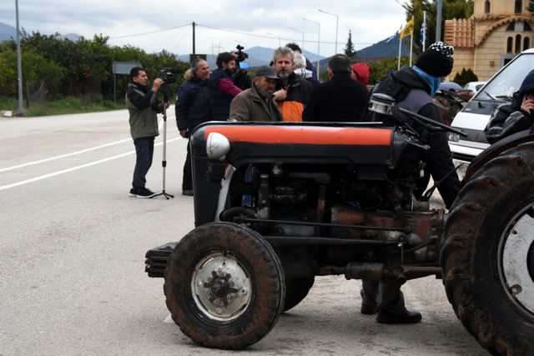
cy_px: 178
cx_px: 267
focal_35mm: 93
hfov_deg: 21.9
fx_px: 1380
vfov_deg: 14.7
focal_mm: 62
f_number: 8
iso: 1000
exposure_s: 1/640
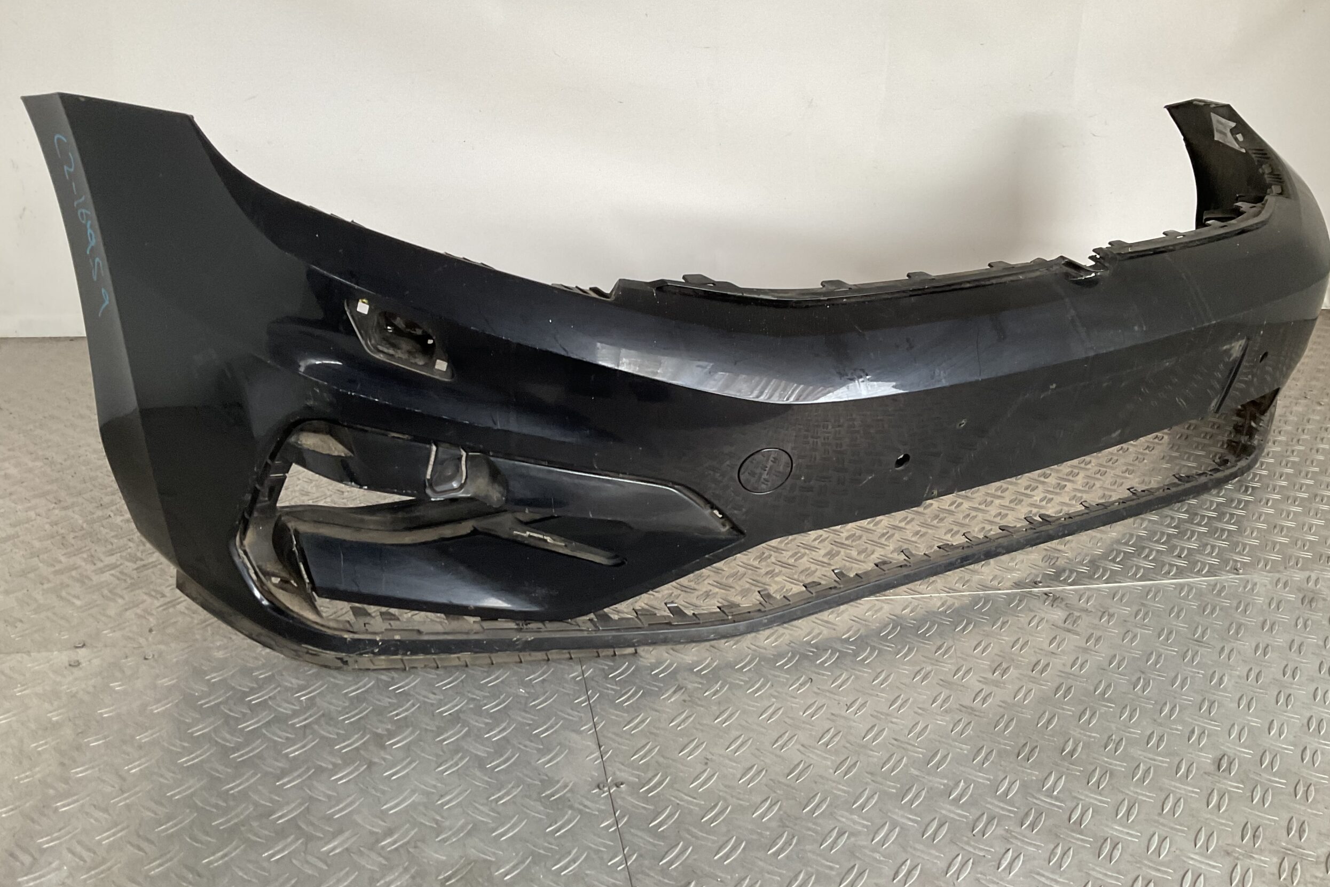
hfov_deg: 60.3
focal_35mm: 31
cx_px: 666
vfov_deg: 42.3
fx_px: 1145
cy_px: 441
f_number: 1.8
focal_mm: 3
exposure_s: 1/50
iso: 64
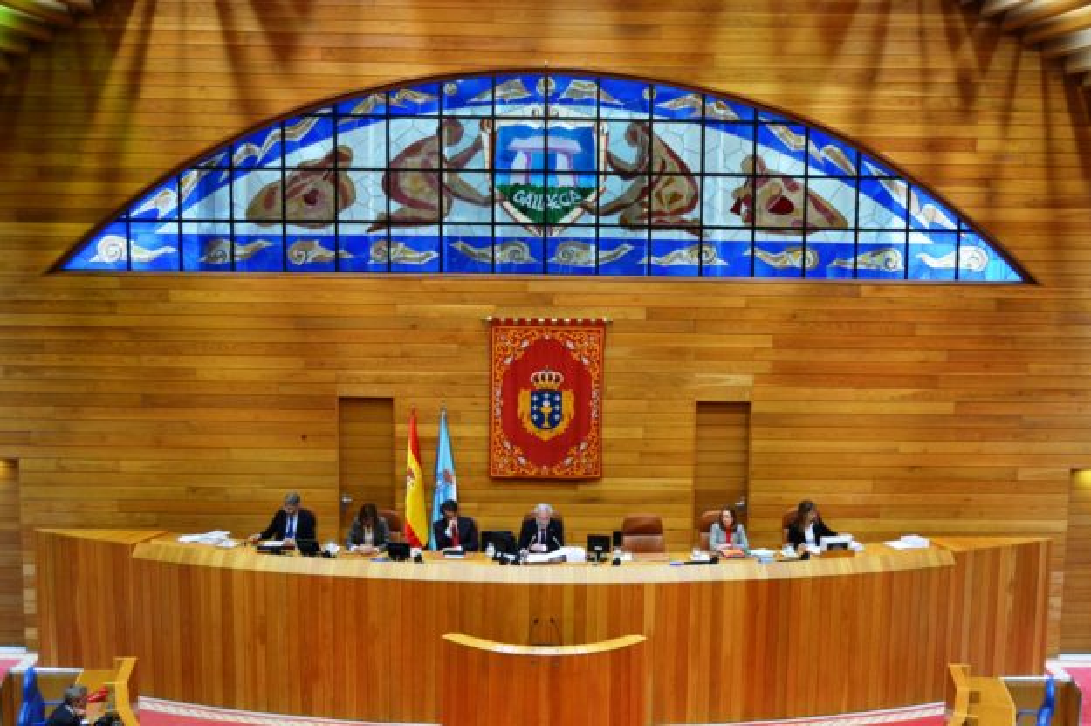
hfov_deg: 46.4
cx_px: 546
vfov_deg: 31.9
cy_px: 363
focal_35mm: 42
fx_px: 1272
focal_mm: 28
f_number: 4
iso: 900
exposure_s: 1/60
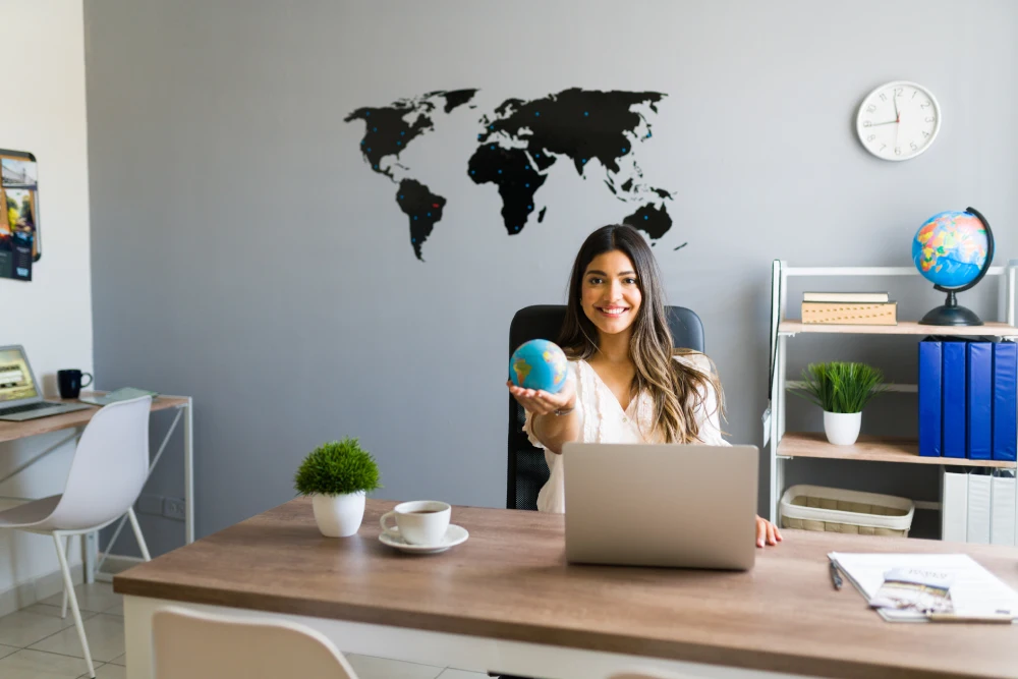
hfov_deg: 54.4
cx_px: 509
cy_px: 340
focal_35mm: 35
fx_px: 990
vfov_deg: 37.9
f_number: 1.8
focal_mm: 35
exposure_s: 1/125
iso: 800
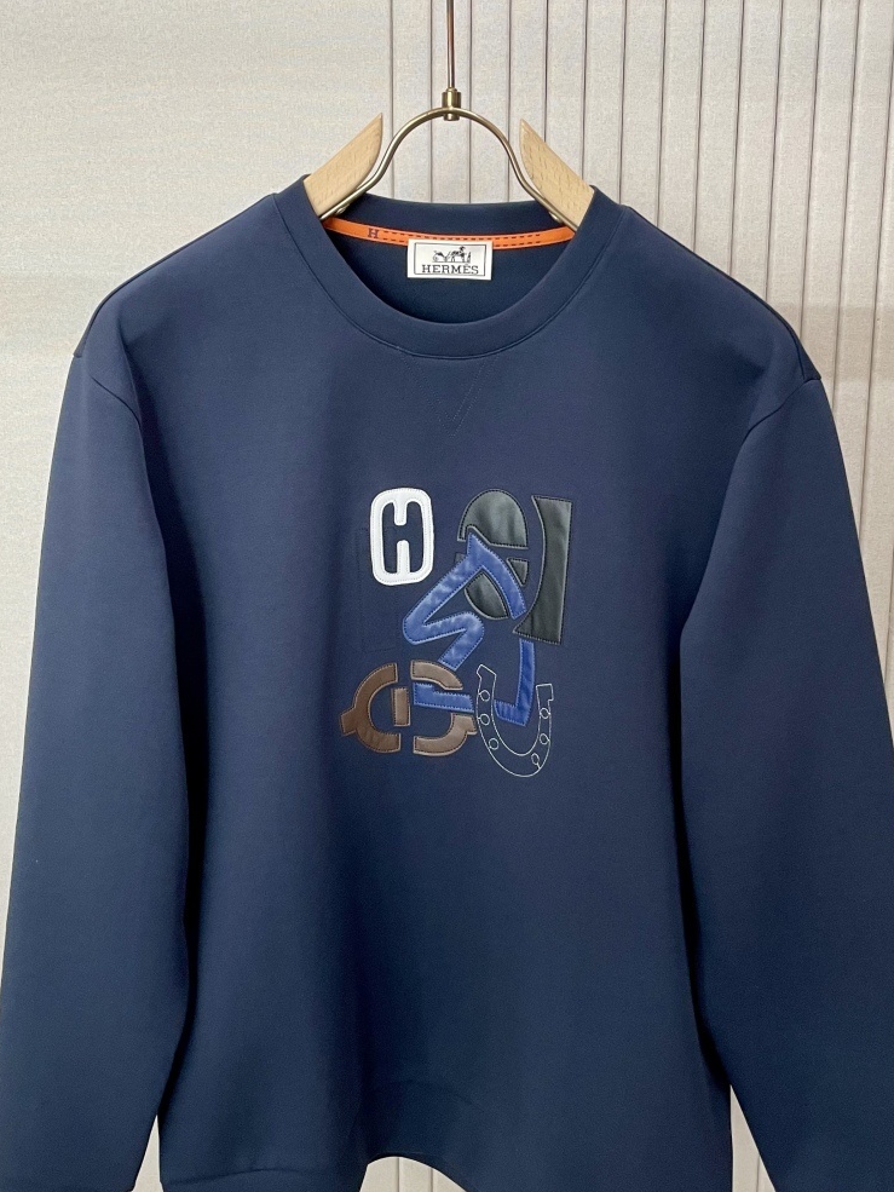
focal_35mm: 38
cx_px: 436
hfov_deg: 37.7
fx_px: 1308
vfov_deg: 49.0
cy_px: 598
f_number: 1.6
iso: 125
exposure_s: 1/76
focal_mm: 4.2
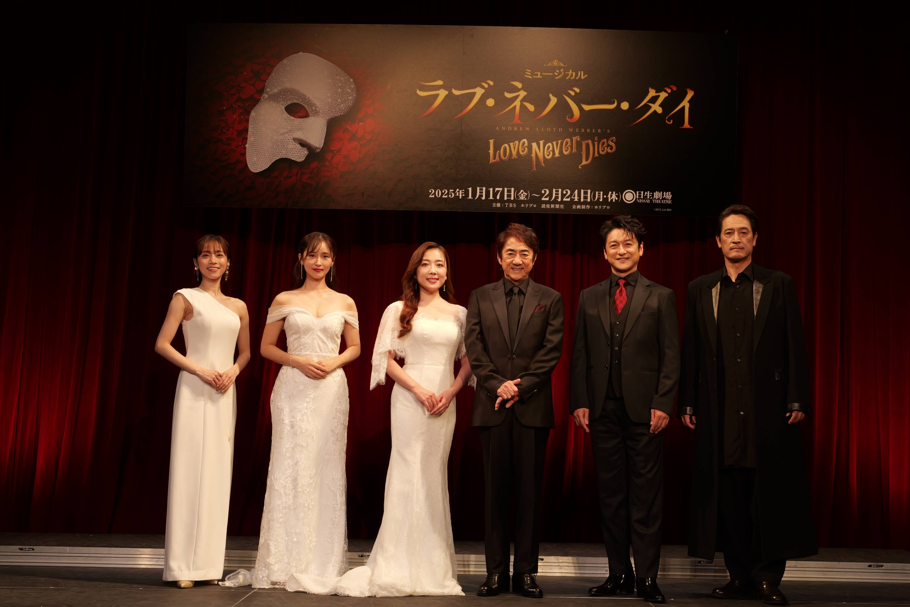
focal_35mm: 50
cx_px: 455
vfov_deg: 27.0
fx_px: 1264
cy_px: 304
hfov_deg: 39.6
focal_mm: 50
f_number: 13
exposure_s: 1/100
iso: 1600
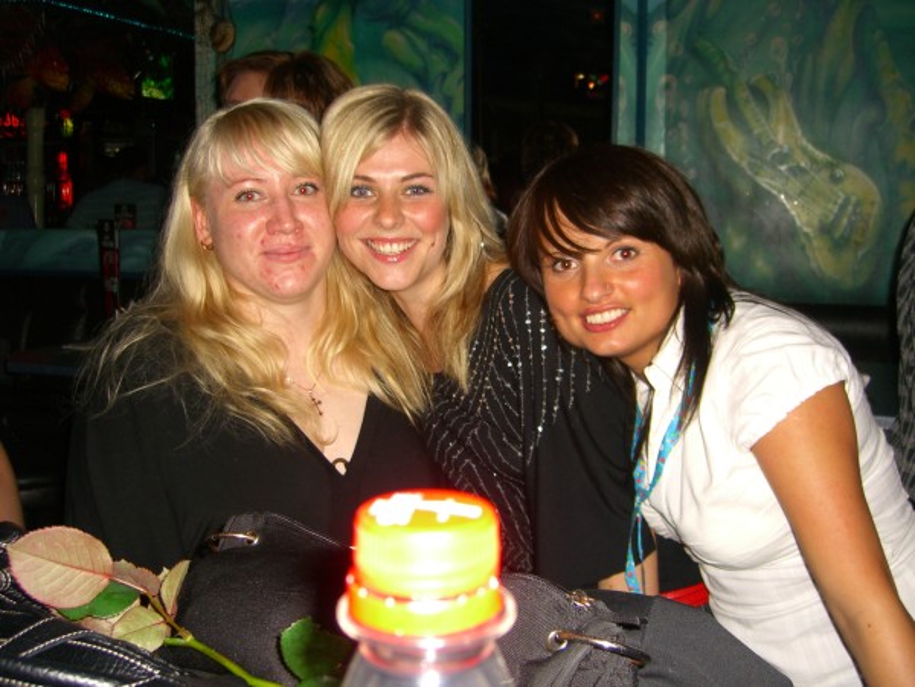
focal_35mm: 38
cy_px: 344
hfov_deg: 49.0
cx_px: 458
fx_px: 1004
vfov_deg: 37.7
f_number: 2.8
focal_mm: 7.9
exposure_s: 1/60
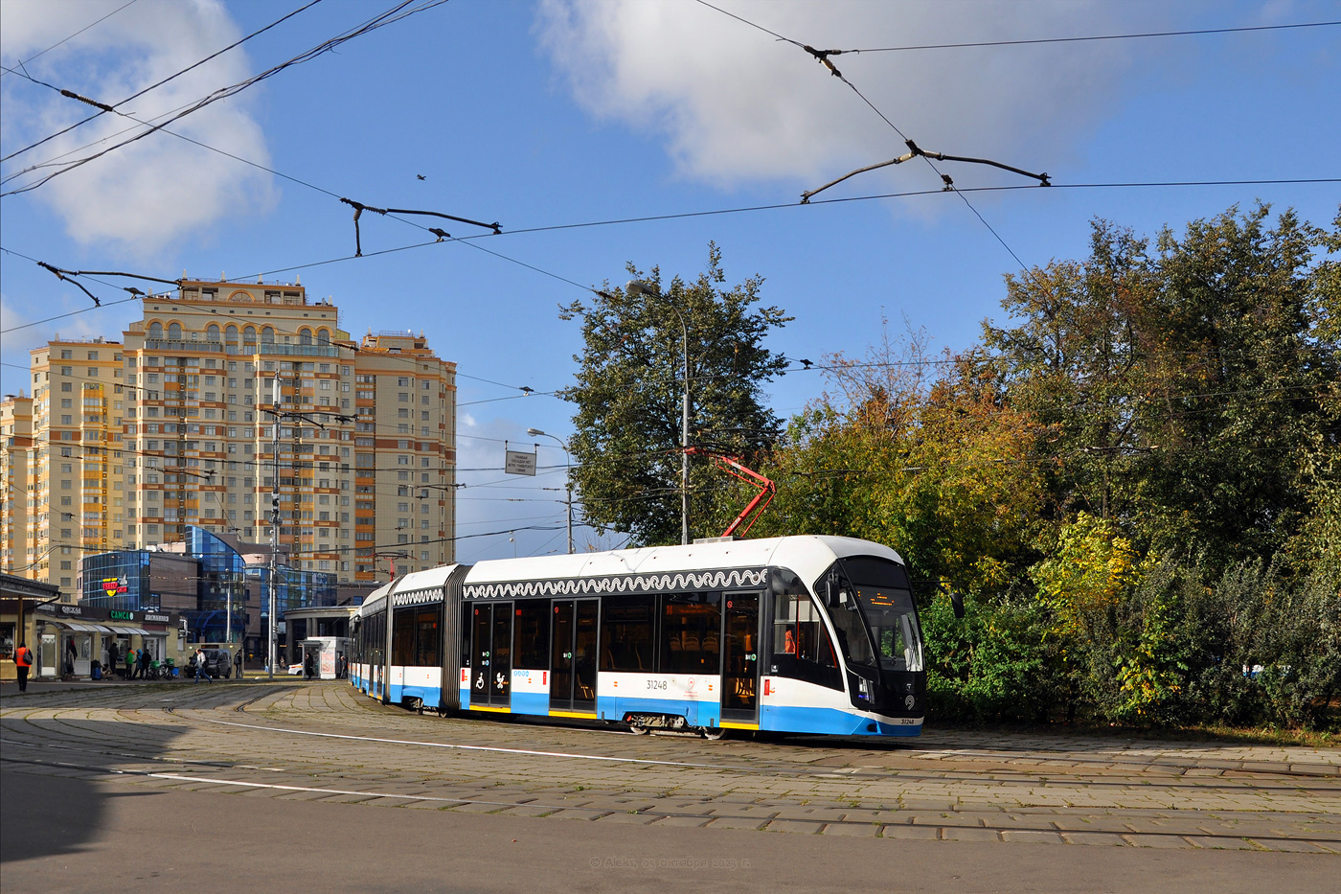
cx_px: 670
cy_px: 447
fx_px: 1341
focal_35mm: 36
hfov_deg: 53.1
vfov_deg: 36.9
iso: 200
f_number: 8
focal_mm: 24
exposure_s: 1/500
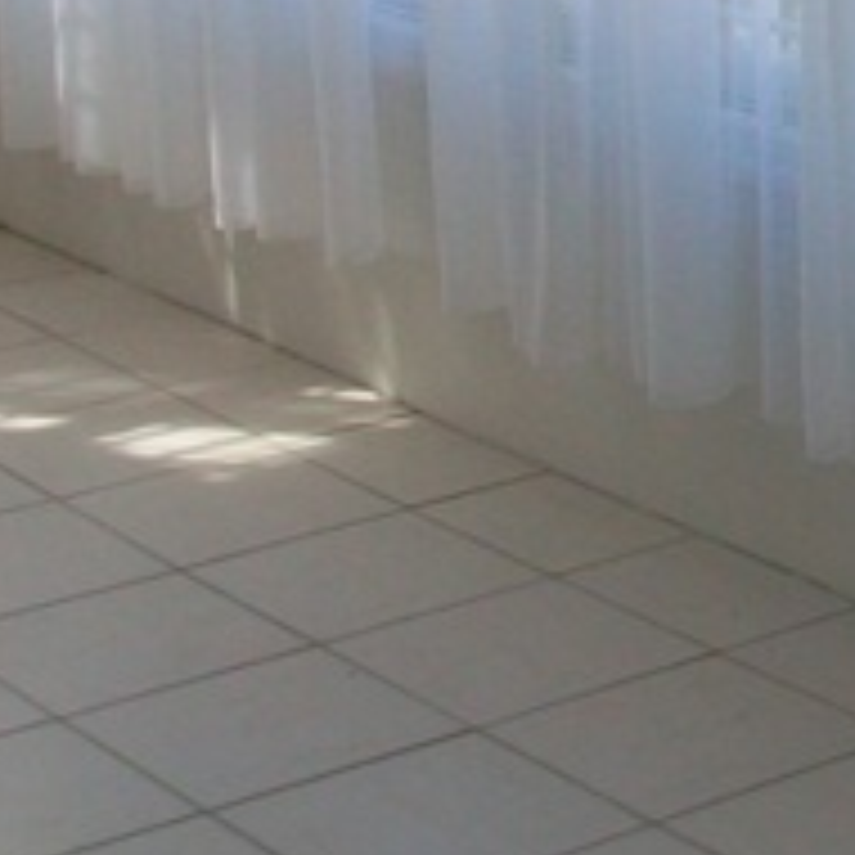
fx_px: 3325
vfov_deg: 13.9
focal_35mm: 119
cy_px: -360
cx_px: 1125
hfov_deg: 14.0
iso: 64
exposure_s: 1/400
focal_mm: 5.7
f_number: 2.8
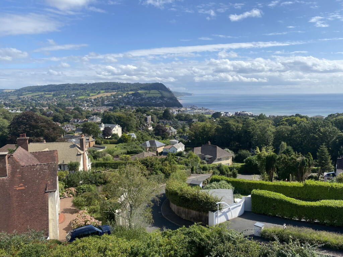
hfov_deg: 67.3
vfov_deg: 53.1
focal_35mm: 26
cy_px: 128
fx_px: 258
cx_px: 172
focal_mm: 4.25
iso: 32
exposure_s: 1/3205
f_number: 1.8
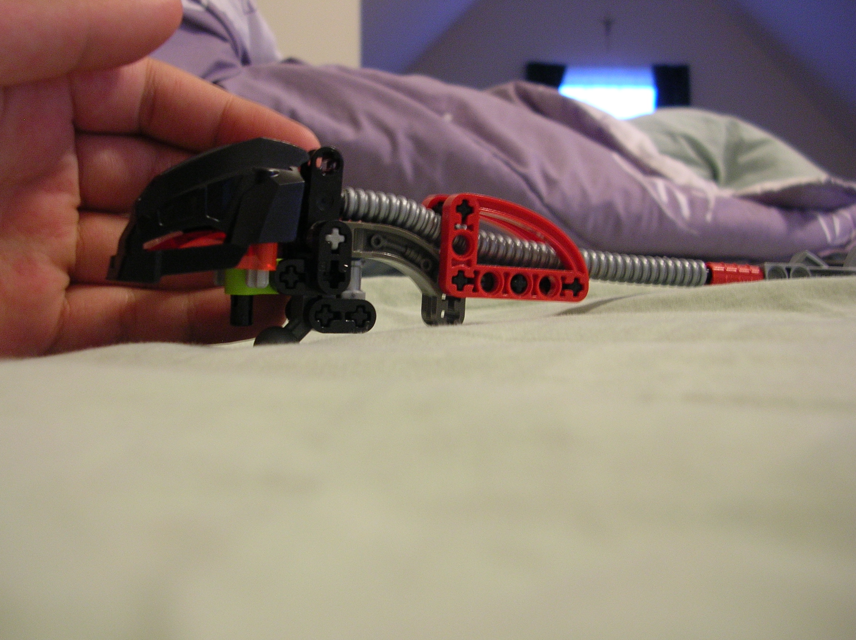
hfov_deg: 52.7
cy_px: 320
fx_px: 865
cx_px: 428
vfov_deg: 40.6
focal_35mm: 35
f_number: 2.8
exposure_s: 1/5.9
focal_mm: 5.8
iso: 90
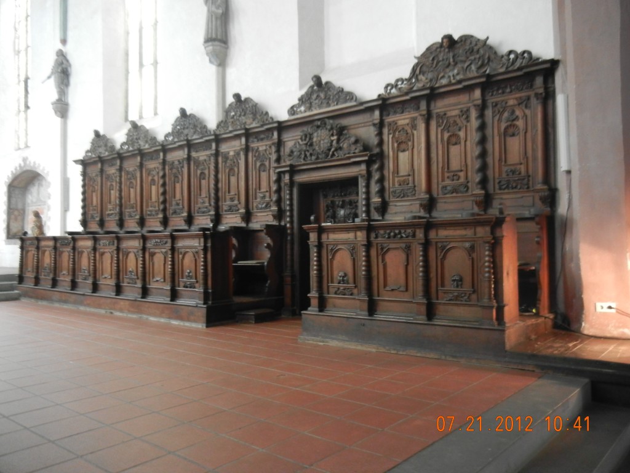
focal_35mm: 30
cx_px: 315
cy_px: 236
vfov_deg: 46.8
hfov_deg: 60.0
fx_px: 546
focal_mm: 5.4
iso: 200
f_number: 3.5
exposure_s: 1/3.3
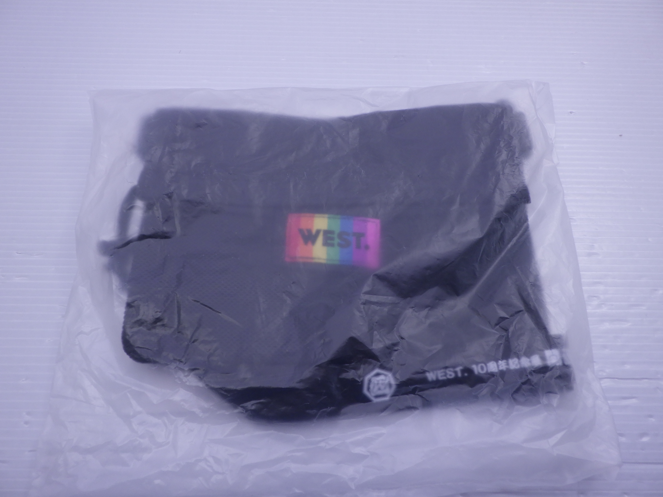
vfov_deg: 49.7
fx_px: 536
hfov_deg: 63.4
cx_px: 332
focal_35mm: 28
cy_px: 248
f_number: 3.5
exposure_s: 1/40
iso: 125
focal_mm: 5
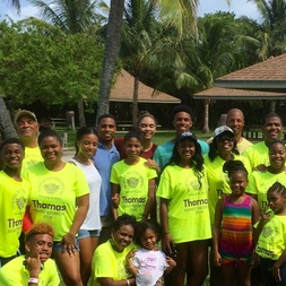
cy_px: 199
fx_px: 682
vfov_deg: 23.5
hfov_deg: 23.1
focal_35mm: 73
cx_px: 254
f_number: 2.2
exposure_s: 1/1647
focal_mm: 4.15
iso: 32
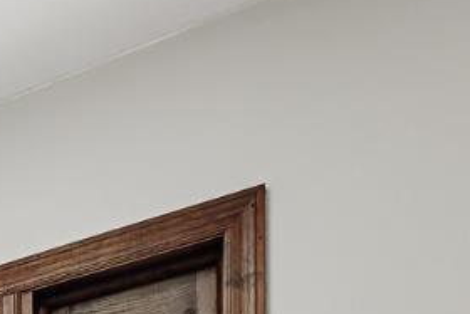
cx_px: -405
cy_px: 761
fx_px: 980
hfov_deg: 19.3
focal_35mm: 75
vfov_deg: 13.3
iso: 400
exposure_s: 1/1.25
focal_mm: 14
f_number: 9
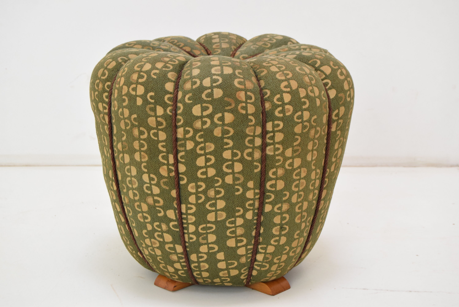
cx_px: 230
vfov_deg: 19.8
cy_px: 154
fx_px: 880
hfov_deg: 29.2
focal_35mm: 69
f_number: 7.1
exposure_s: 1/200
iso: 1600
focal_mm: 46
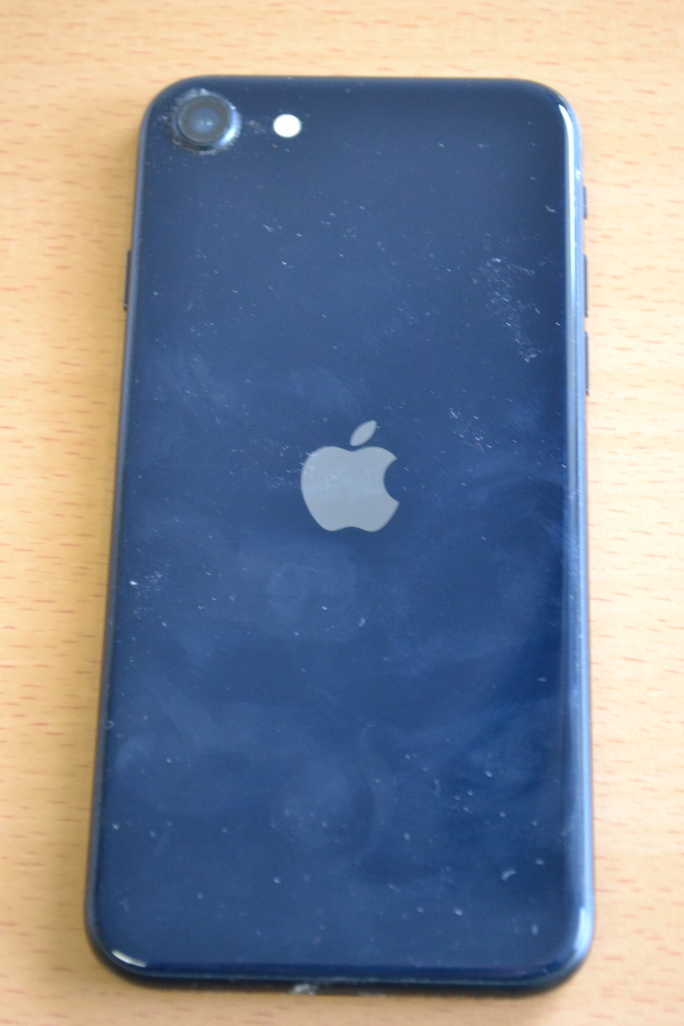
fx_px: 2137
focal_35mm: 75
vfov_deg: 27.0
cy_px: 513
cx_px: 342
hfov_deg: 18.2
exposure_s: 1/30
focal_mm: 50
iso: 3200
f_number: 5.6
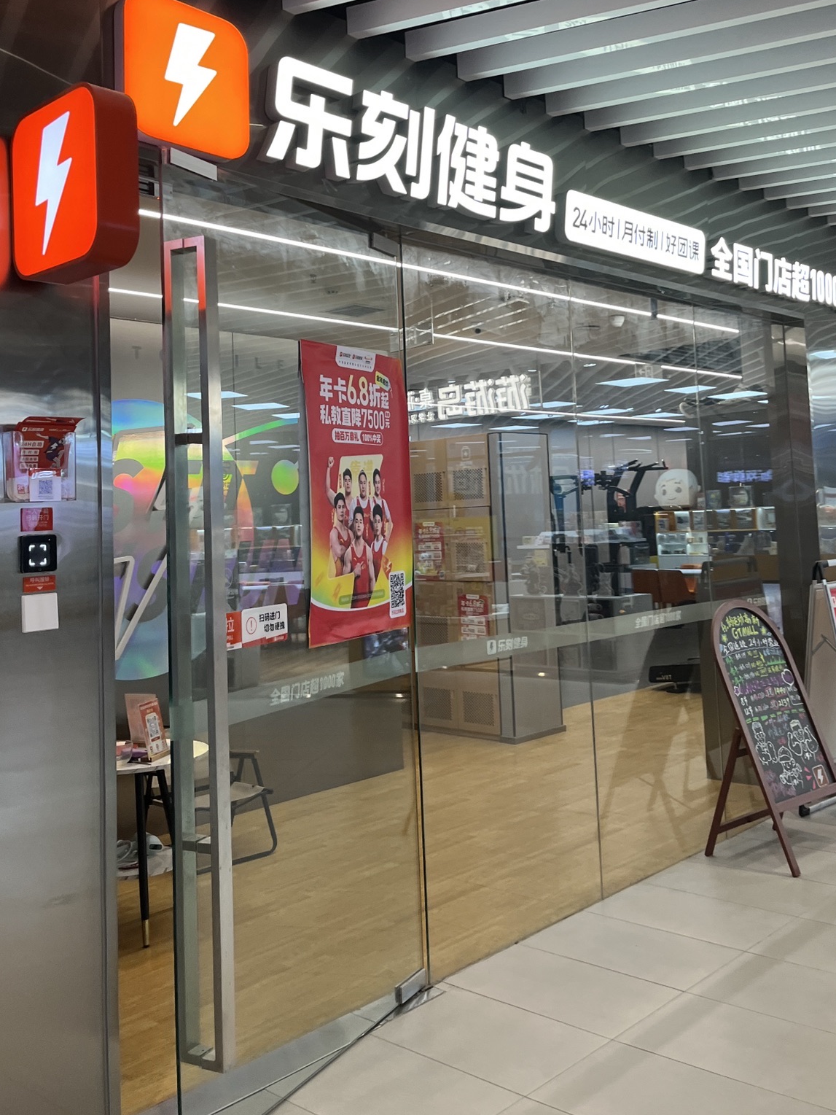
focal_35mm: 34
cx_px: 448
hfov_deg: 41.8
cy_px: 438
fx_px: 1095
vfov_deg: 53.5
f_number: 1.6
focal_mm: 5.1
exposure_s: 1/100
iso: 80
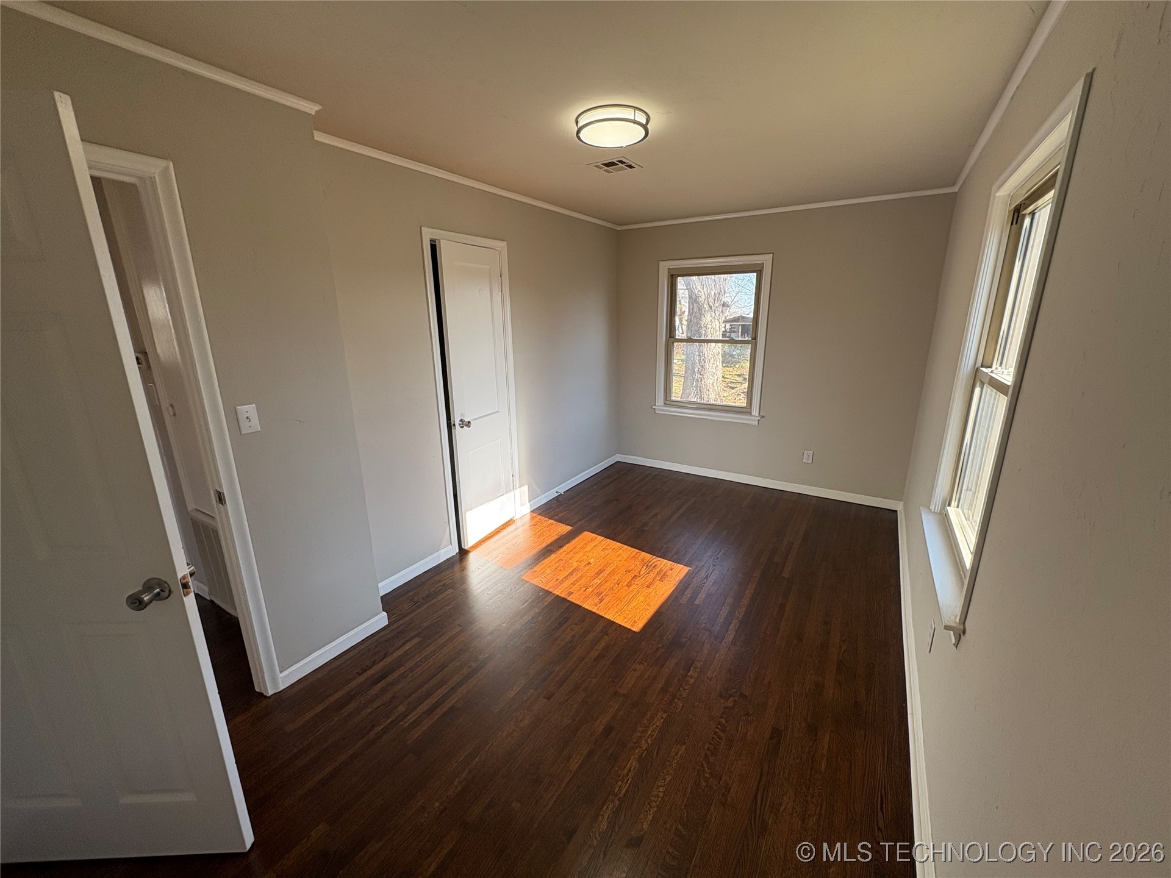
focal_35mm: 14
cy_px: 439
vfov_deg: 85.7
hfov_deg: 102.1
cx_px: 586
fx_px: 474
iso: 50
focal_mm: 2.22
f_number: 2.2
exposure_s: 1/203
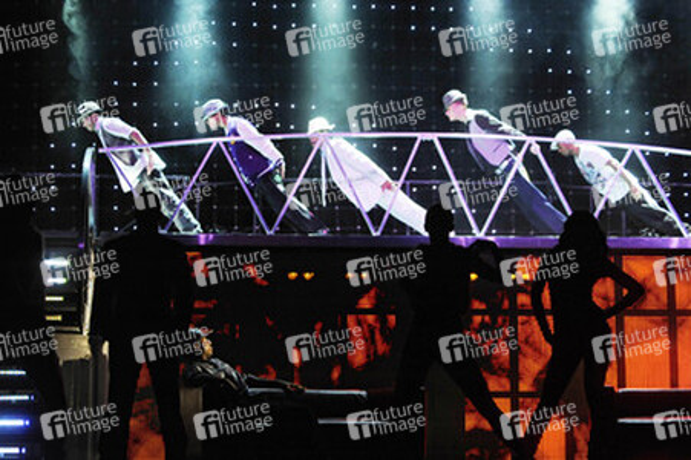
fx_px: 1438
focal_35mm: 75
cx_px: 346
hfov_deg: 27.0
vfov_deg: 18.2
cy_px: 230
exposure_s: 1/320
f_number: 5
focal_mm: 75
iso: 4000
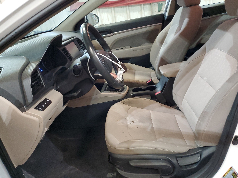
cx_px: 119
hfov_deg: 67.3
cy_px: 89
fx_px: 179
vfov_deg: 53.1
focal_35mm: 26
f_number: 1.5
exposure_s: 1/40
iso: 304
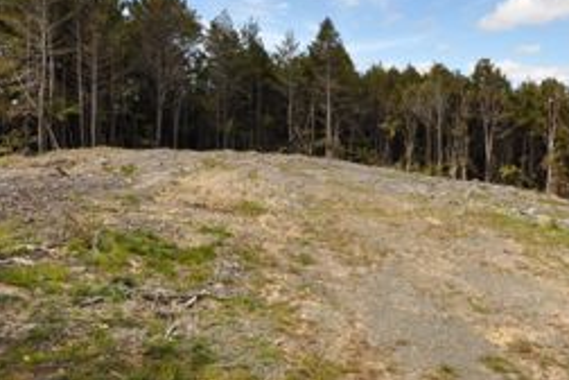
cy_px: 121
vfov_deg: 45.6
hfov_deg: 65.3
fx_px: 443
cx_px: 312
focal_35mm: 28
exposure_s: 1/250
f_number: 8
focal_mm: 10
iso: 200
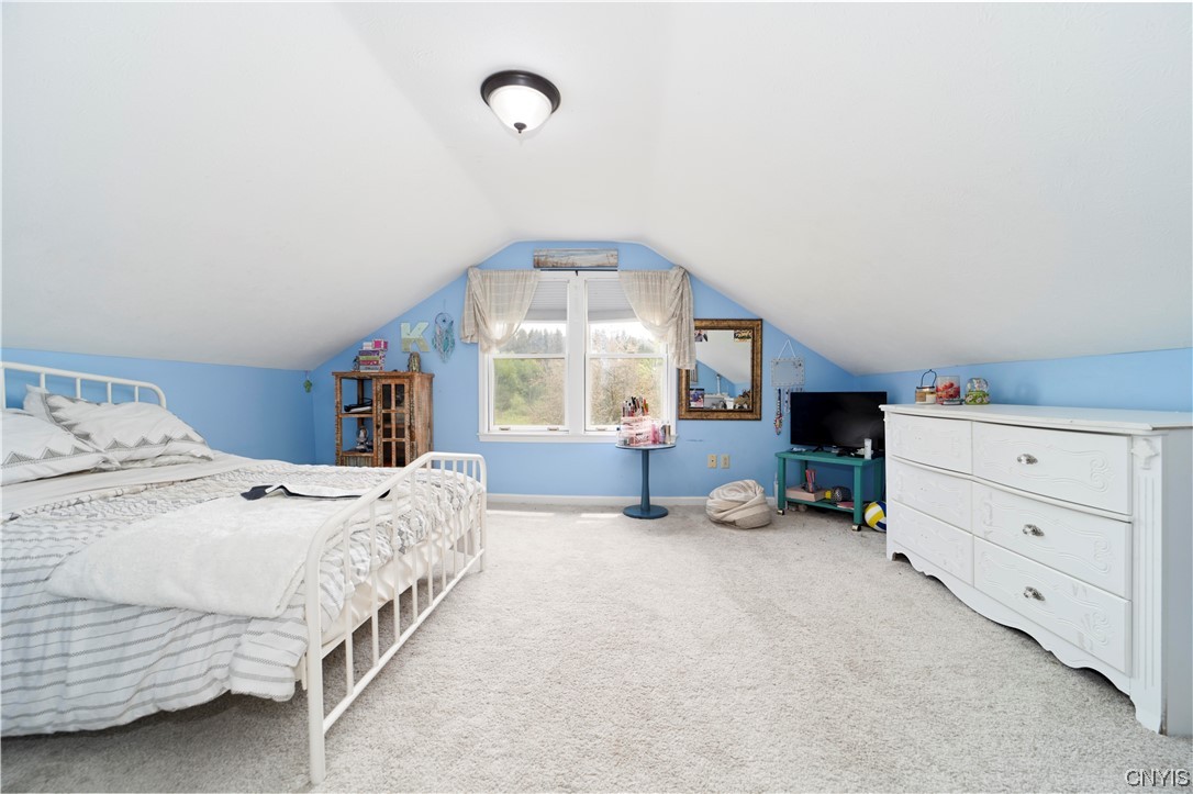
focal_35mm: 14
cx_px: 596
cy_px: 397
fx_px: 464
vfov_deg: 81.2
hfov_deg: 104.3
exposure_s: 1/200
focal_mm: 14
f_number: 7.1
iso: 200
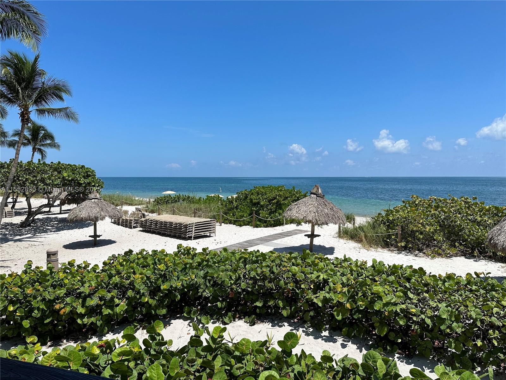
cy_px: 190
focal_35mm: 24
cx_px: 253
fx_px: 351
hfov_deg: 71.6
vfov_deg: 56.8
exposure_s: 1/7042
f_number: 1.78
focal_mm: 6.86
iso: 80
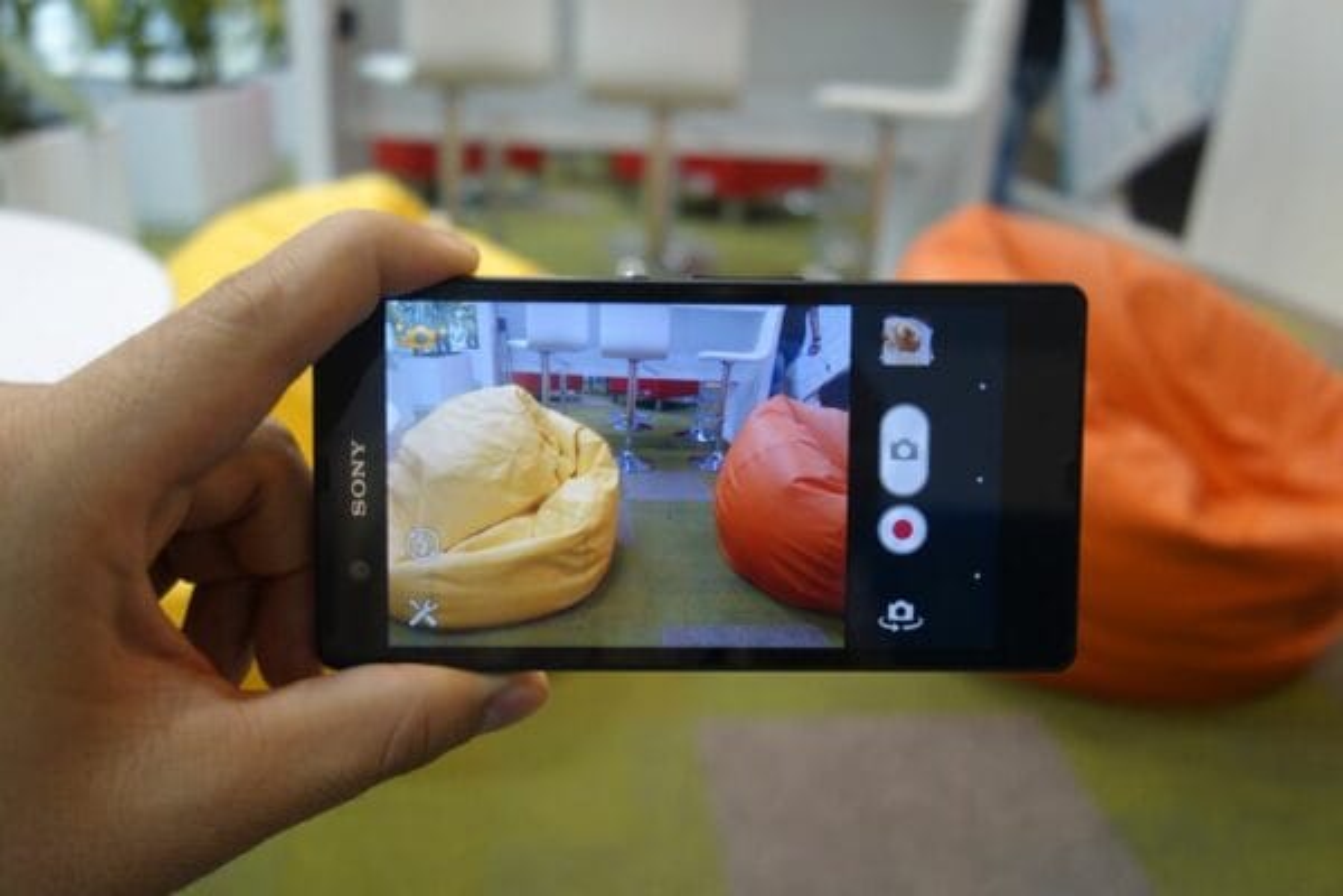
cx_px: 672
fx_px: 1044
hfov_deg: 65.5
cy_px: 448
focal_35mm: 28
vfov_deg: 46.4
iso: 400
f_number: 2.2
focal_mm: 10.4
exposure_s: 1/100
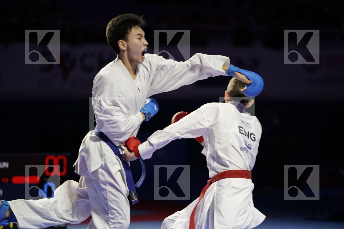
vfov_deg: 8.9
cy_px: 114
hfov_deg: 13.2
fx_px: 1481
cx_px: 172
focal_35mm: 155
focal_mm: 155
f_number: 2.8
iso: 1600
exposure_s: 1/1000
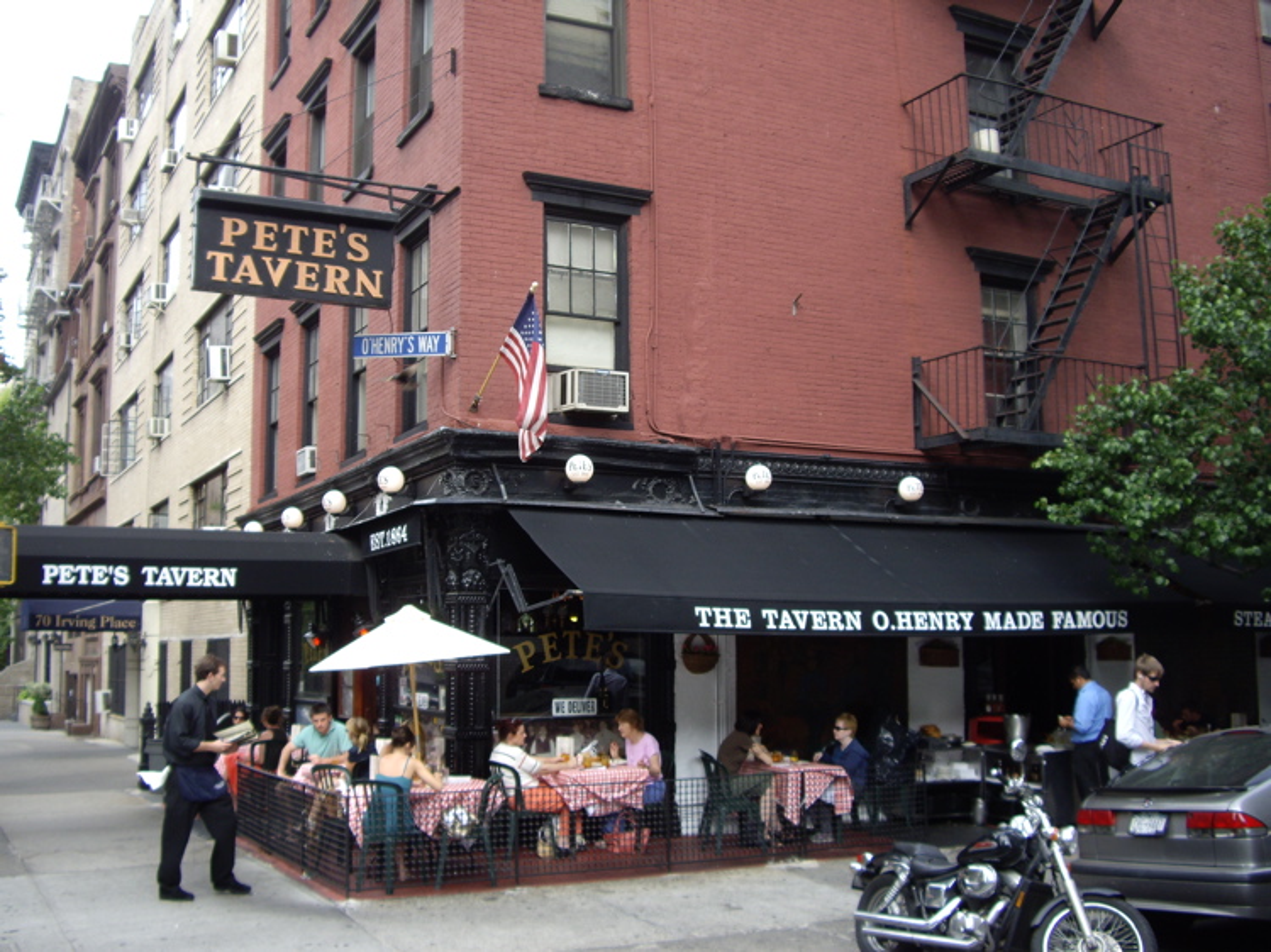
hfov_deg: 49.0
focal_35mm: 38
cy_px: 476
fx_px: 1395
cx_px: 636
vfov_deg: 37.7
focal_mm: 7.9
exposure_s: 1/160
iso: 100
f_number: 2.8
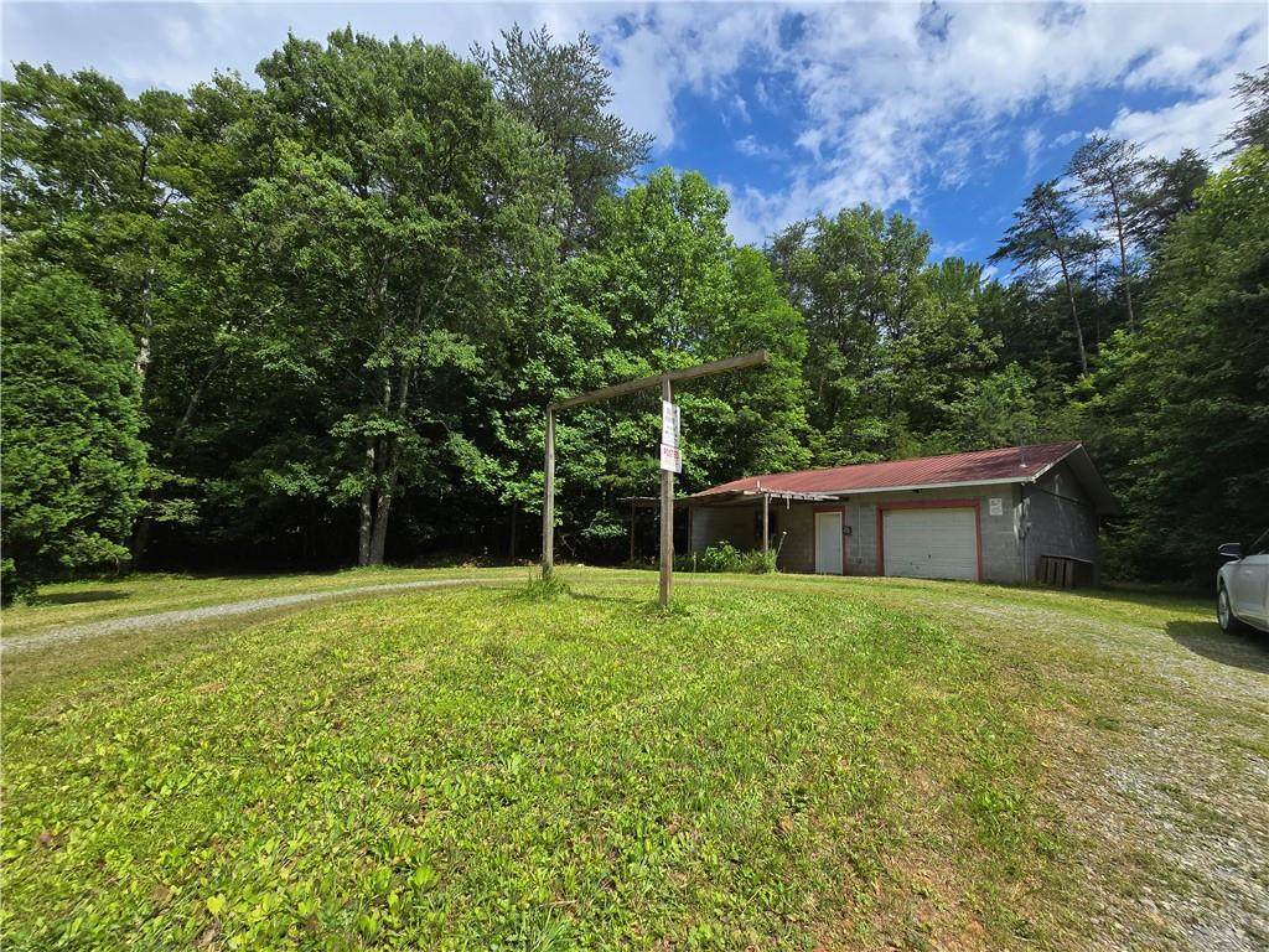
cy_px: 476
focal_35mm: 13
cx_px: 634
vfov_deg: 89.9
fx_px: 477
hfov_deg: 106.2
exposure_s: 1/2327
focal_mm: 2.2
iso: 50
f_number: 2.2
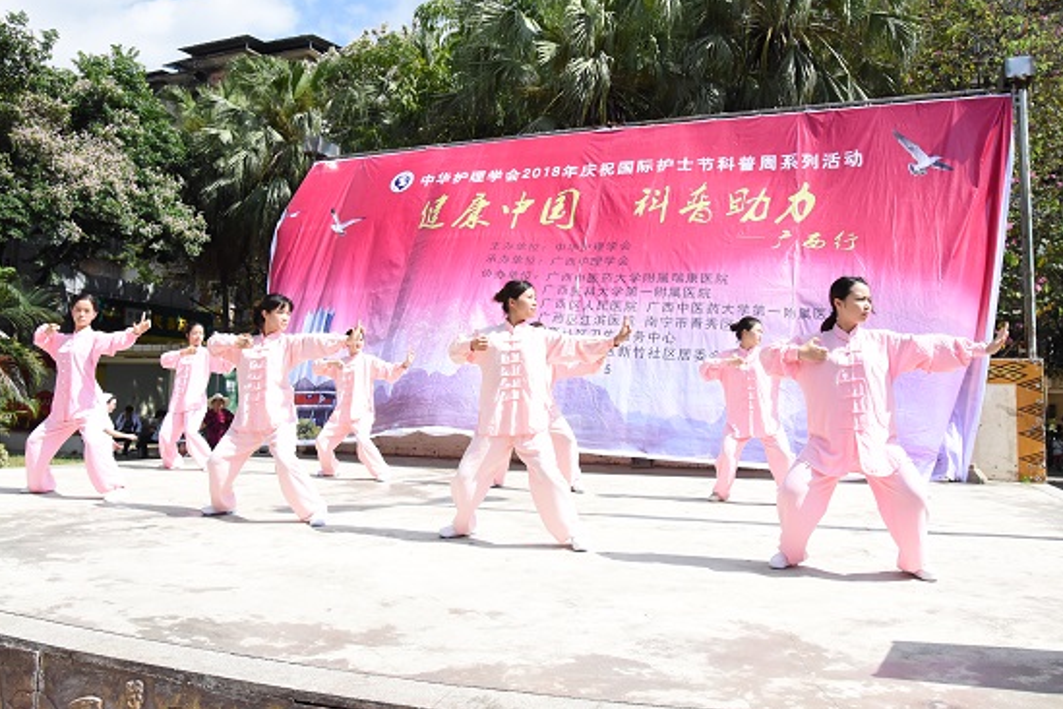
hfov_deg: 65.5
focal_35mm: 28
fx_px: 827
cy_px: 309
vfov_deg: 46.3
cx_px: 552
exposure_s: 1/4000
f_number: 9
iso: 3200
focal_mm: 24
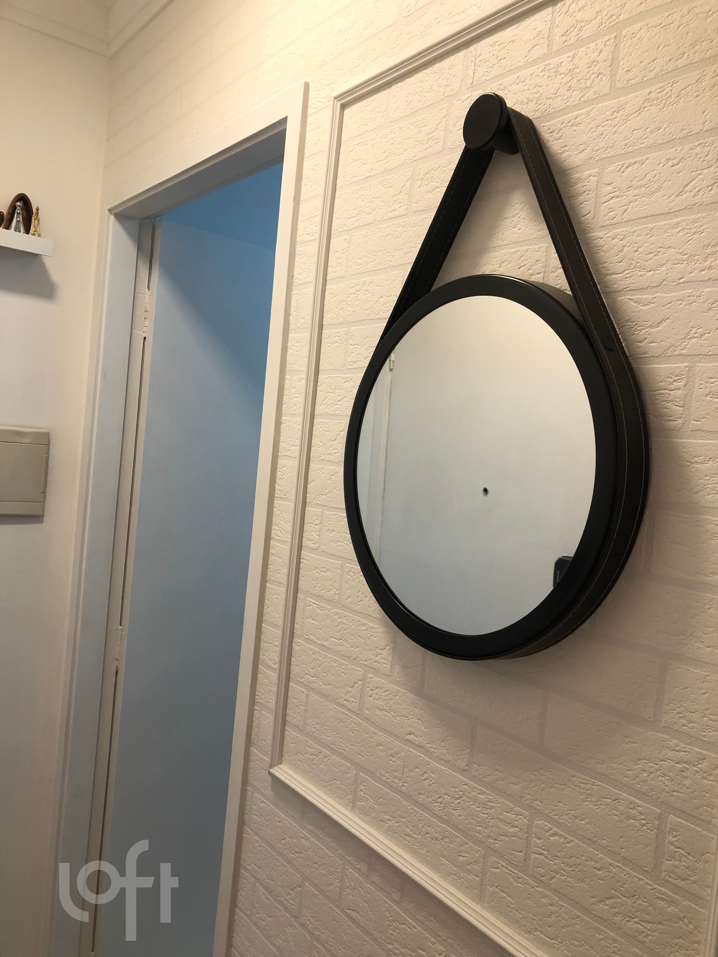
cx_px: 359
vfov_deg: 63.4
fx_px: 774
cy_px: 478
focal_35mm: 28
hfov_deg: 49.7
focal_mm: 4
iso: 25
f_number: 1.8
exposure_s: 1/30
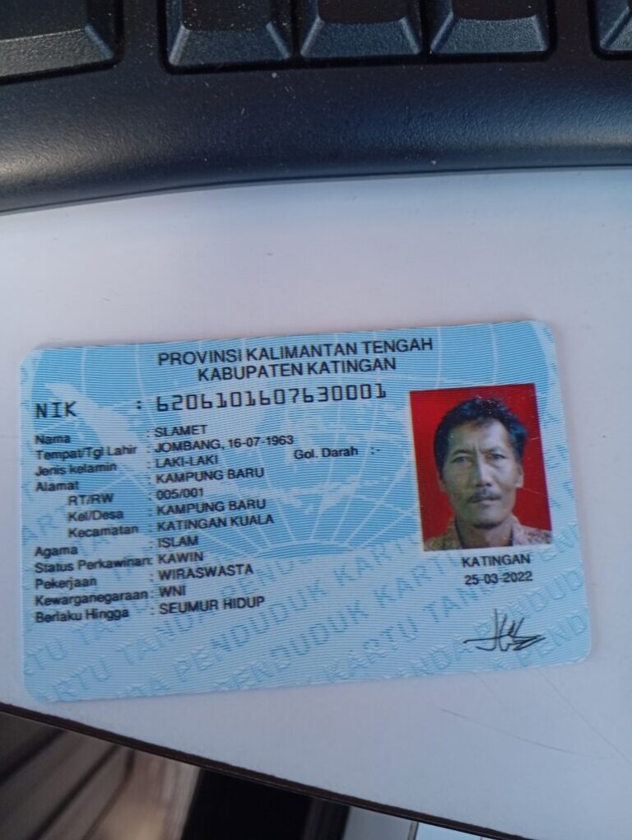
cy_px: 420
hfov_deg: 51.5
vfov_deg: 65.2
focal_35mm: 27
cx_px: 316
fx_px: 656
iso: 116
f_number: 1.8
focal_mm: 3.98
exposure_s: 1/50
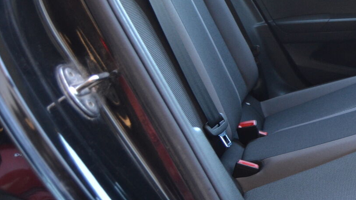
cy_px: 40
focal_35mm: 67
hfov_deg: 28.1
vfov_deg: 17.8
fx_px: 633
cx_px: 407
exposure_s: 1/60
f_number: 4
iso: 400
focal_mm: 18
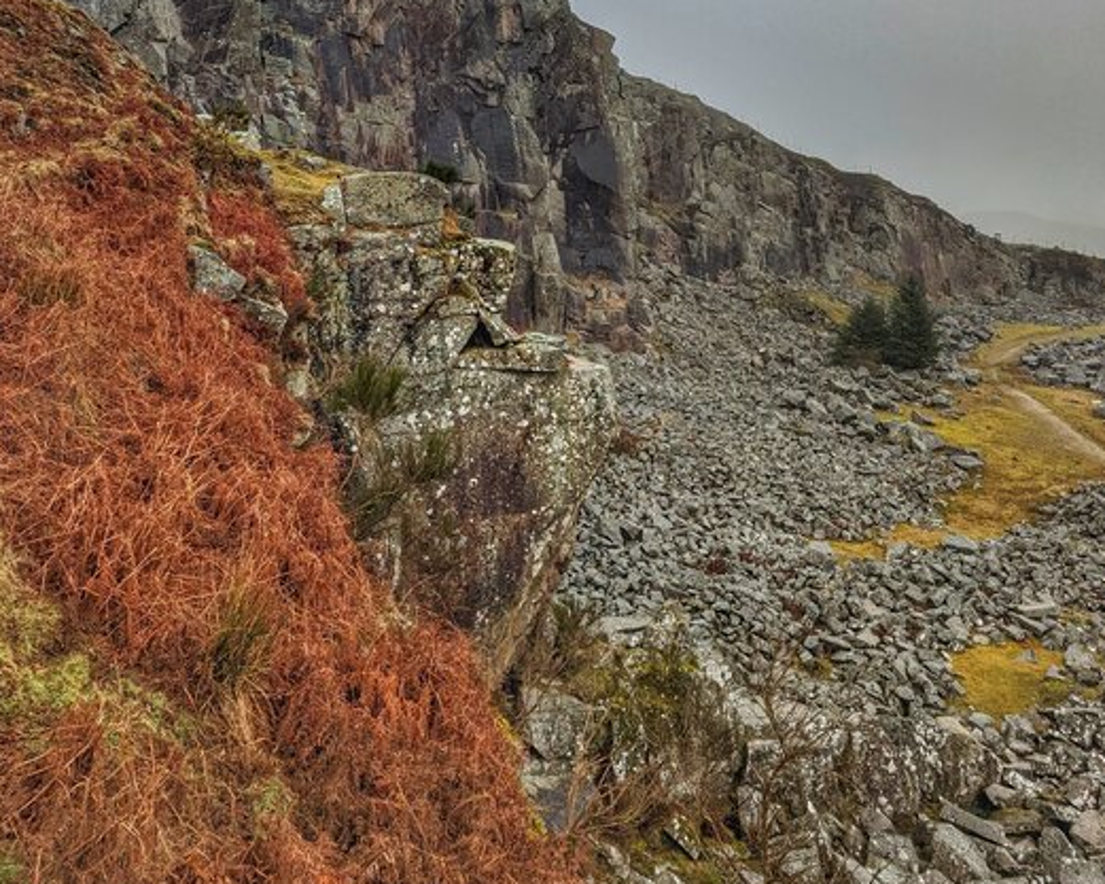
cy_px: 205
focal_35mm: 32
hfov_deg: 55.7
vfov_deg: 44.1
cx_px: 551
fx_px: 1047
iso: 63
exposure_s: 1/421
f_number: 1.85
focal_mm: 6.81
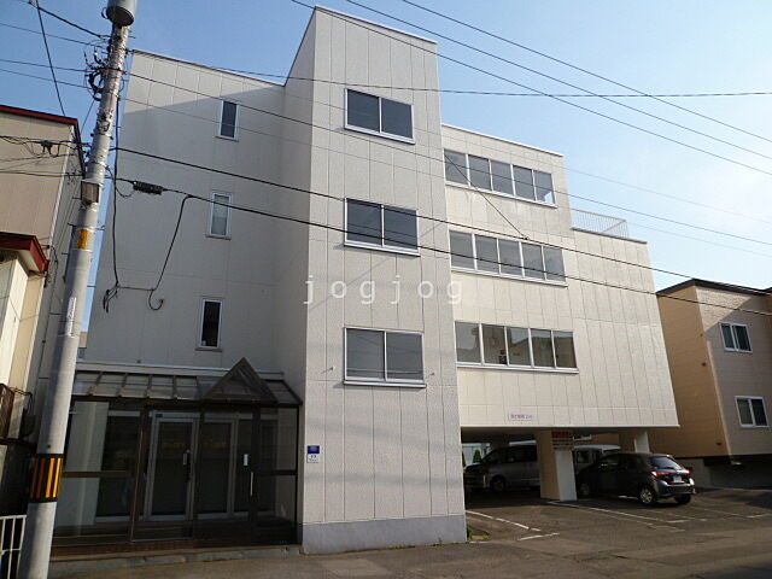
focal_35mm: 24
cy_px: 290
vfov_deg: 56.8
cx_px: 386
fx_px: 535
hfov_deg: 71.6
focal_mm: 4.3
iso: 80
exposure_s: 1/400
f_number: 5
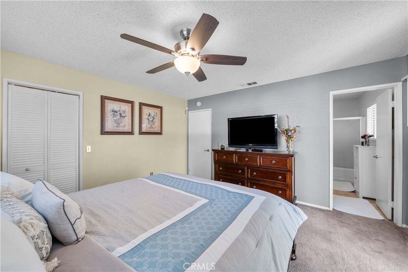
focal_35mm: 13
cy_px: 136
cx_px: 204
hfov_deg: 108.3
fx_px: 147
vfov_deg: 85.4
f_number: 9
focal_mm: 13
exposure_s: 1/2.5
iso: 250
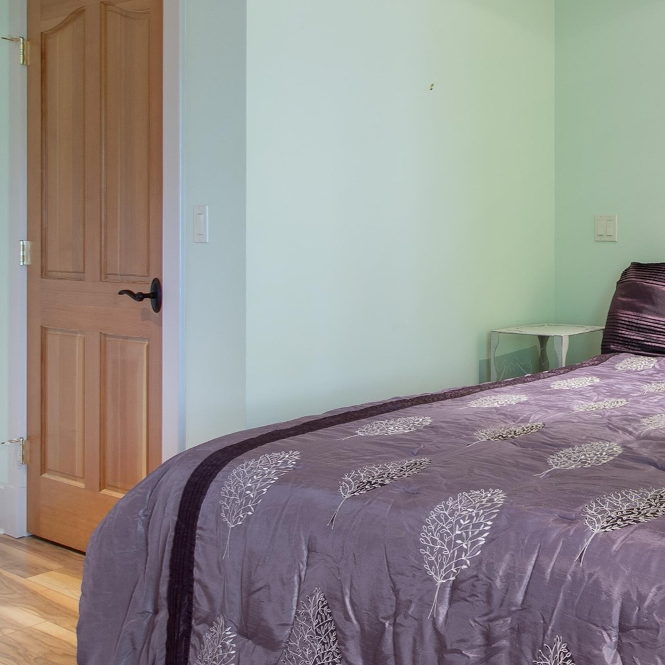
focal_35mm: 39
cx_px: 666
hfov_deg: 38.1
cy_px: 229
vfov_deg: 42.3
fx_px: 848
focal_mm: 10
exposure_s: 1/3
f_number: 7.1
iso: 100
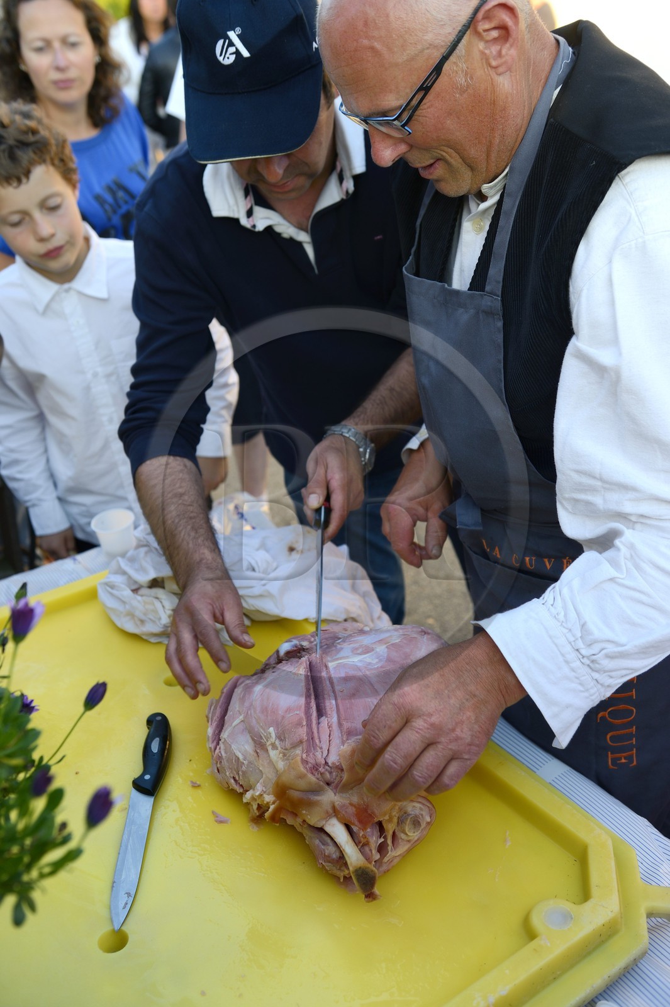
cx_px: 335
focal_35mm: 38
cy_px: 504
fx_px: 1062
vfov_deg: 50.7
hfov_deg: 35.0
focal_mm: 38
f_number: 3.5
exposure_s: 1/125
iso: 200
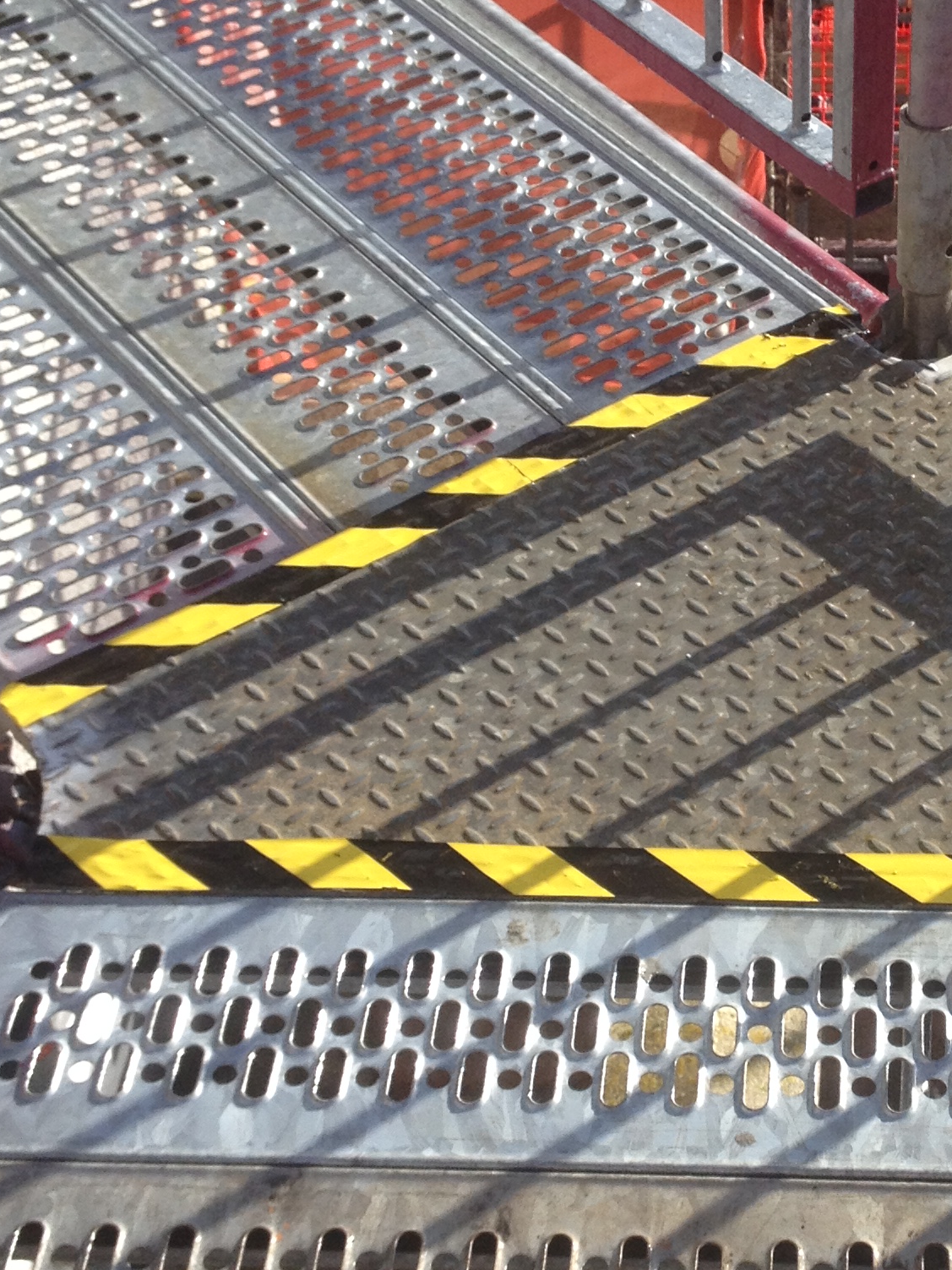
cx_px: 837
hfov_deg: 19.1
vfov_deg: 25.7
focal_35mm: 76
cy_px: 675
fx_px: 2787
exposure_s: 1/1022
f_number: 2.4
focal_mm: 4.28
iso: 50
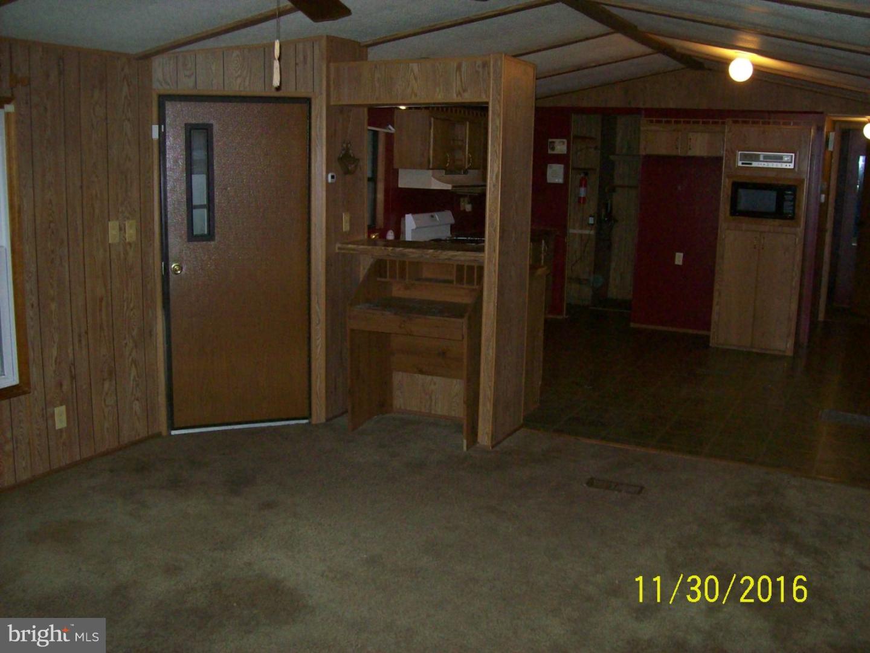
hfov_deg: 51.4
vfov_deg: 39.7
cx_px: 435
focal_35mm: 36
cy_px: 326
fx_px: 905
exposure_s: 1/64
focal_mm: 6
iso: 200
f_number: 2.7
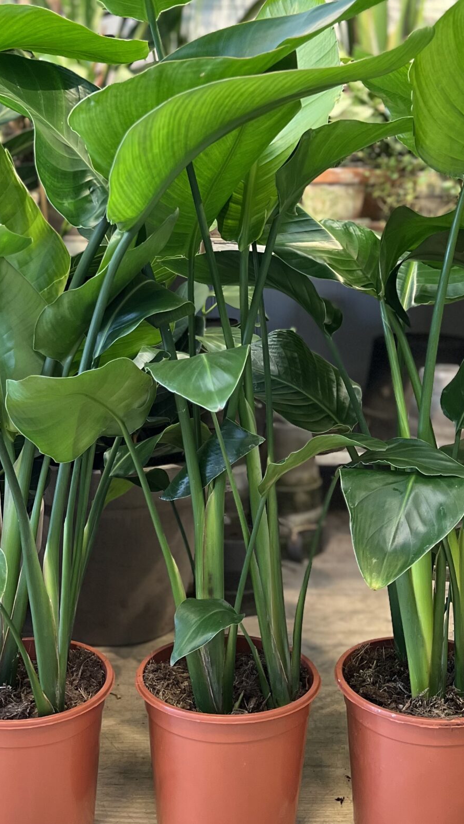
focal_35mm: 46
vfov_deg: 44.2
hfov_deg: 26.0
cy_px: 310
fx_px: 1006
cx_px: 215
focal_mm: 5.7
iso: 200
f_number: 1.5
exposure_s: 1/50
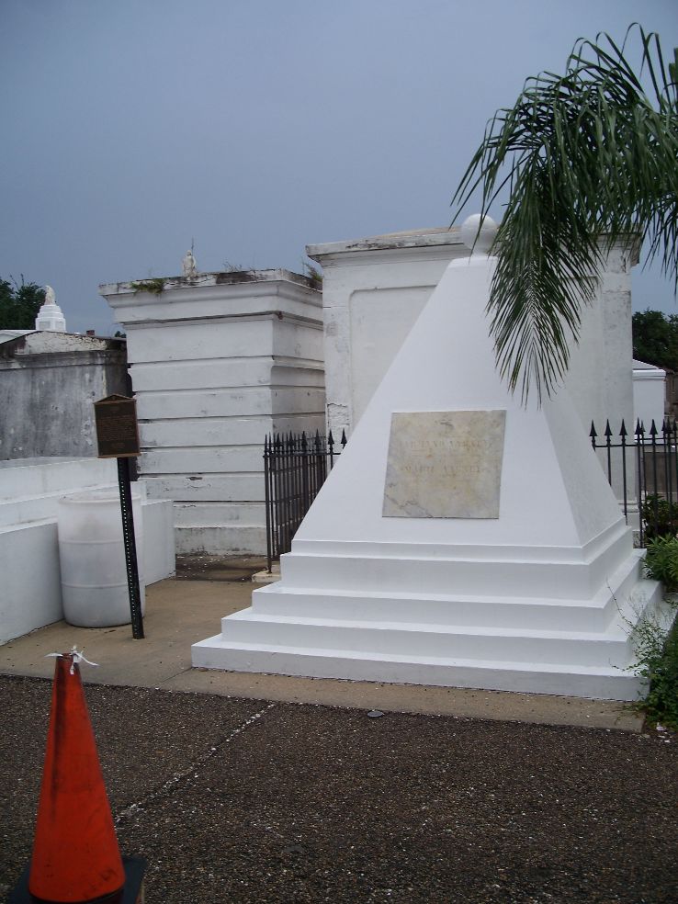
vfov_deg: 50.1
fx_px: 966
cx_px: 339
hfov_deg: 38.7
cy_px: 452
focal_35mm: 37
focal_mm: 7.8
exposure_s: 1/100
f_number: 2.8
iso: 64
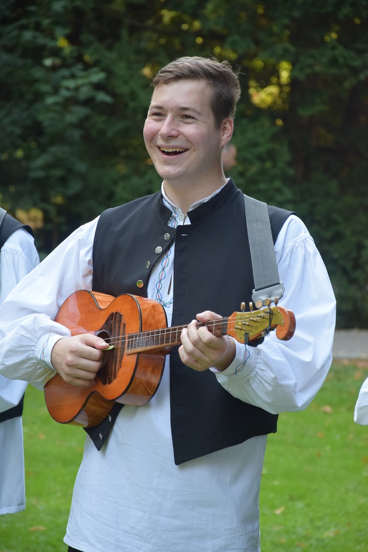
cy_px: 276
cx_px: 184
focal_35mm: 158
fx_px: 2415
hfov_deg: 8.7
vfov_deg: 13.0
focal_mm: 105
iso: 1100
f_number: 5.6
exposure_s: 1/125
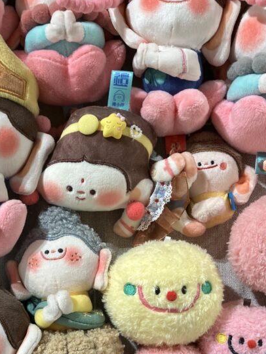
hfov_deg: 27.3
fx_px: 543
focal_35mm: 53
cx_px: 82
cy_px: 268
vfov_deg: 35.3
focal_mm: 3.99
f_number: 1.8
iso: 64
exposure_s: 1/116
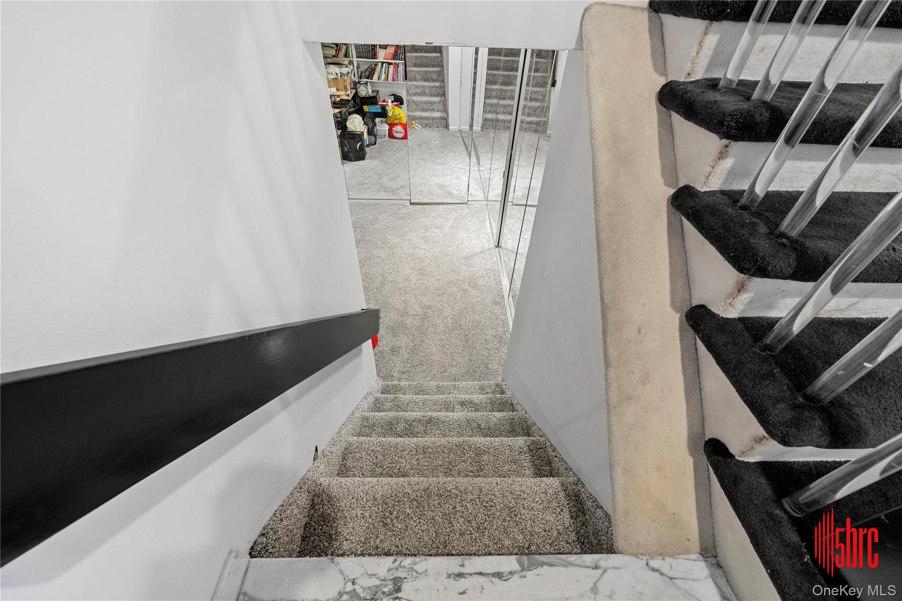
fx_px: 351
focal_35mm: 14
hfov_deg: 104.3
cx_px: 451
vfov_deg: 81.2
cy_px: 300
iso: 800
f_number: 8
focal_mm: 14
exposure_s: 1.3
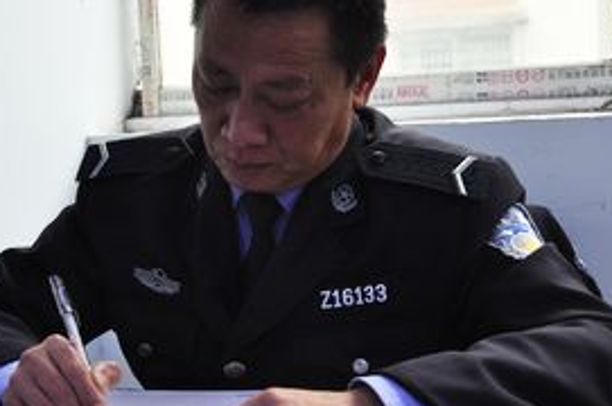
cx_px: 262
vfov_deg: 18.9
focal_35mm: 72
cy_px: 192
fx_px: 1223
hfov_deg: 28.1
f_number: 4
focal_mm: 26
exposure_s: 1/15
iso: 500
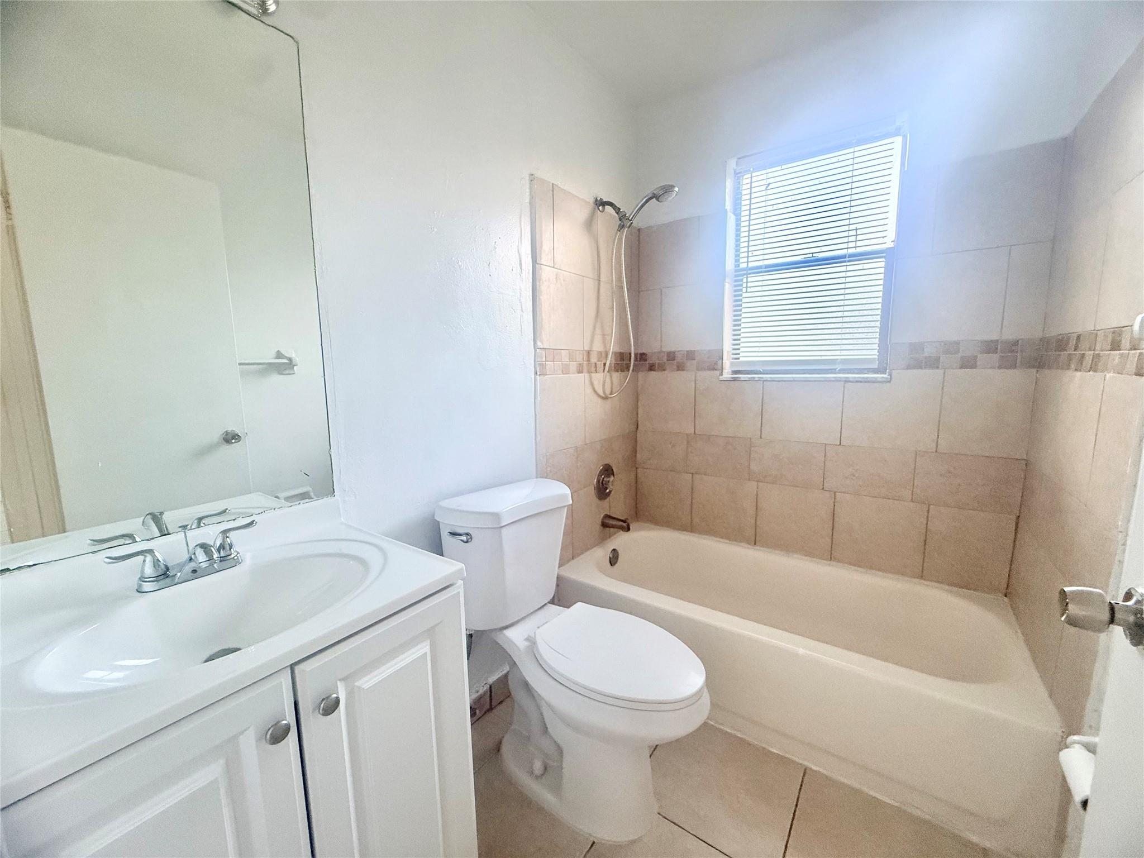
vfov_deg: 85.7
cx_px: 572
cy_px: 429
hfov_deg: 102.1
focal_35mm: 14
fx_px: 463
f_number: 2.2
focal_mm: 2.22
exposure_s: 1/99
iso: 320
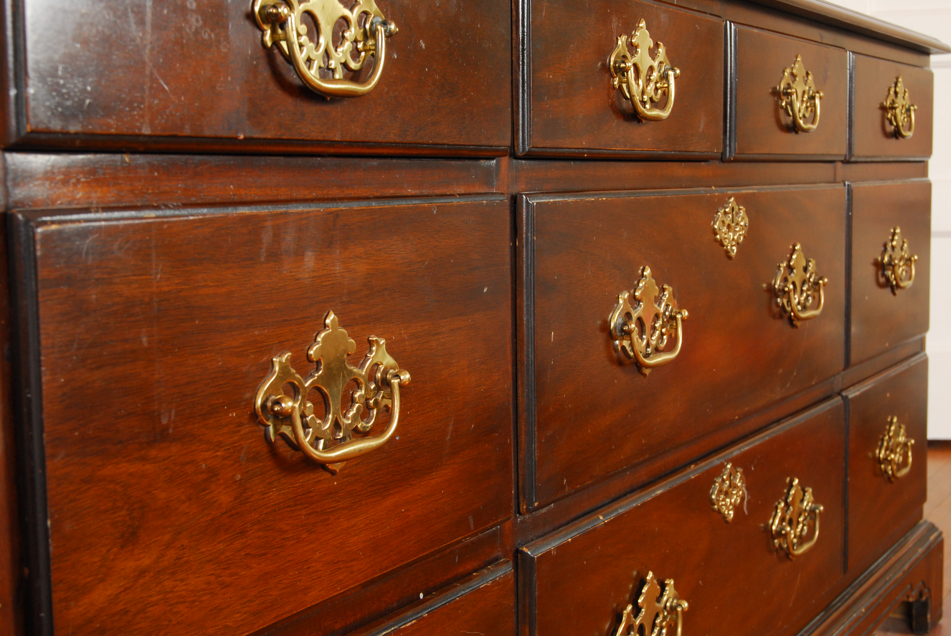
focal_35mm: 57
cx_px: 476
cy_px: 318
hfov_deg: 35.0
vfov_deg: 23.8
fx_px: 1508
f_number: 9
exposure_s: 1/125
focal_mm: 38
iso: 400
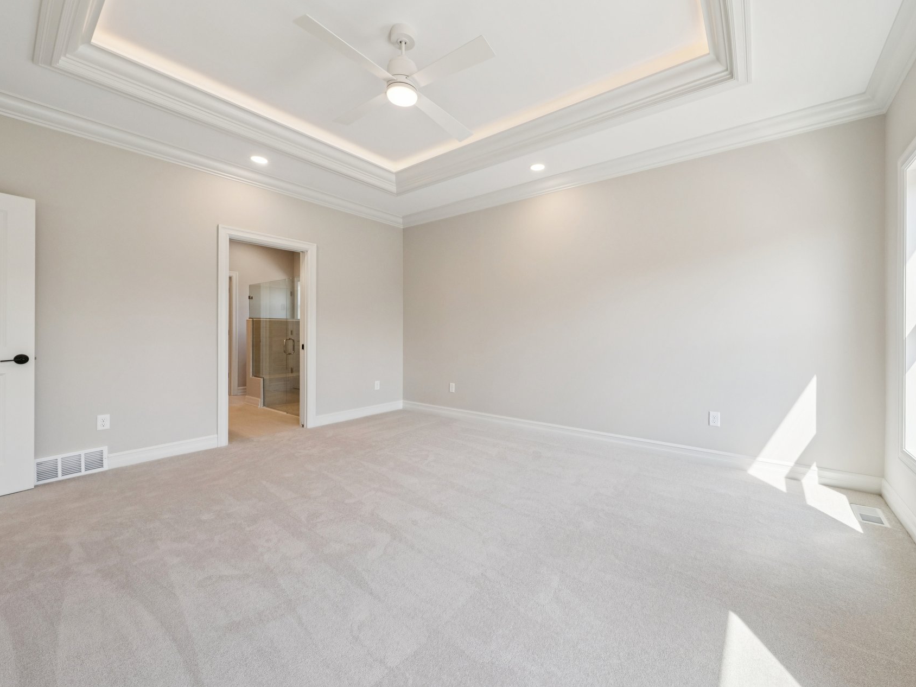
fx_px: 370
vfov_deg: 85.7
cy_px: 351
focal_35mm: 14
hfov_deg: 102.0
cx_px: 484
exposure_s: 1/30
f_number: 9
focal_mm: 12
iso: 160
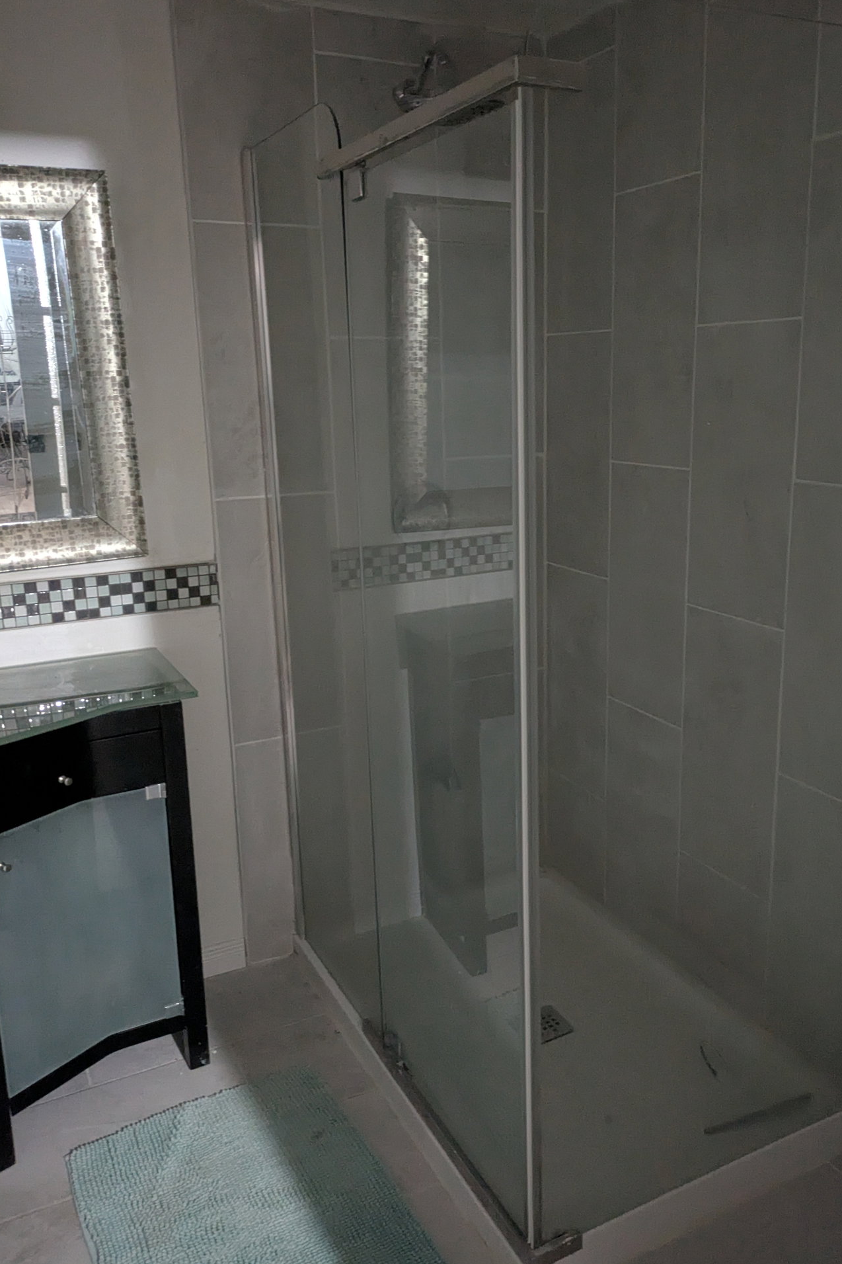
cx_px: 480
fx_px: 1017
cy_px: 618
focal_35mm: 29
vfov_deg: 63.7
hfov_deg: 44.8
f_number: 1.89
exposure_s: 1/15
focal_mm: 5.43
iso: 2710
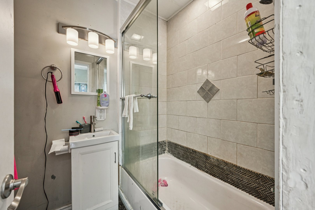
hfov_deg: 104.3
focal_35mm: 14
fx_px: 122
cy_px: 105
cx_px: 158
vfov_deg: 81.2
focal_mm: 14
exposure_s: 1/25
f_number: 8
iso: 800
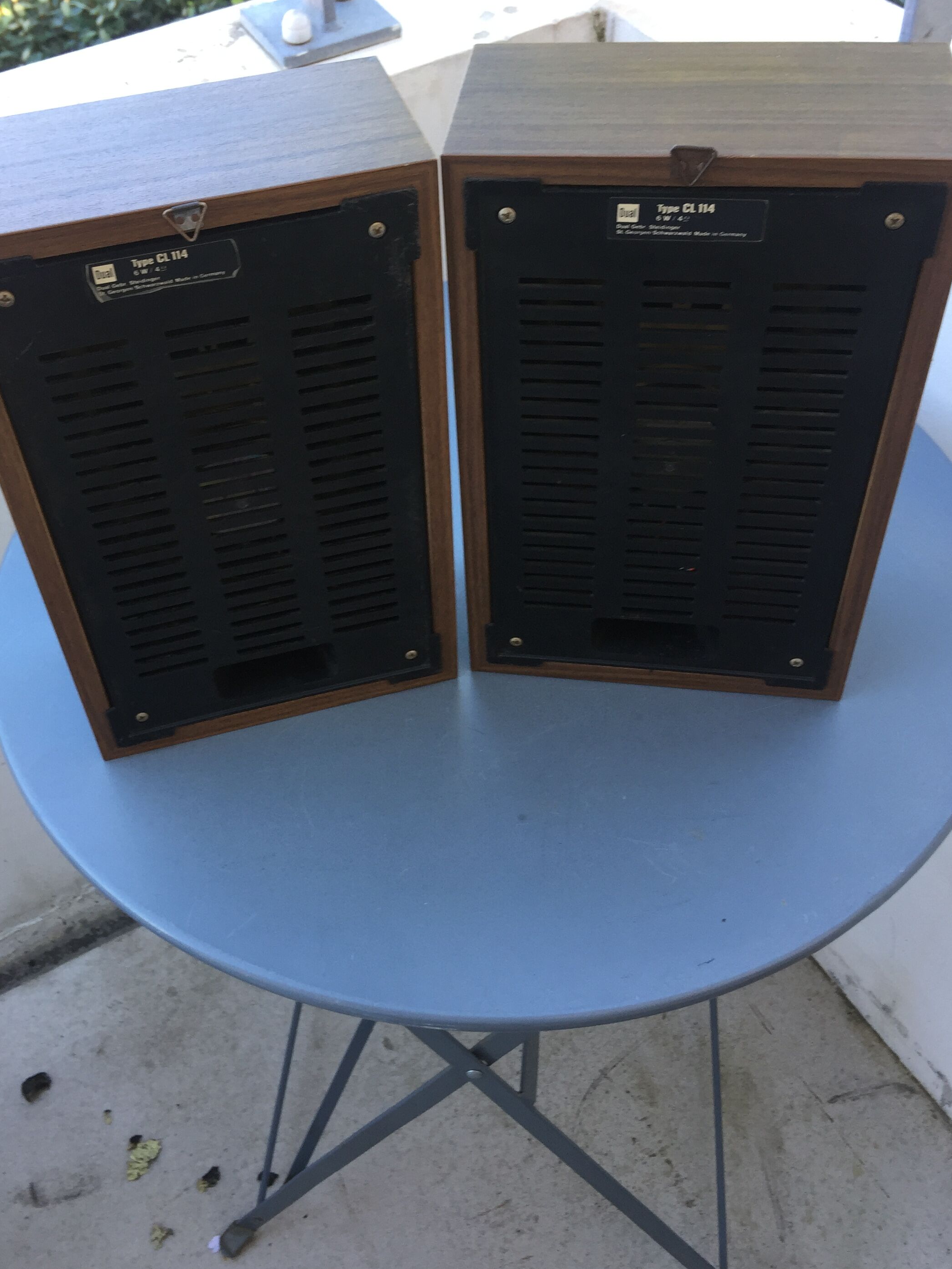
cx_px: 404
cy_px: 611
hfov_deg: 41.7
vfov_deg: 53.9
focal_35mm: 34
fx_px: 1247
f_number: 2.2
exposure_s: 1/100
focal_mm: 4.15
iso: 40
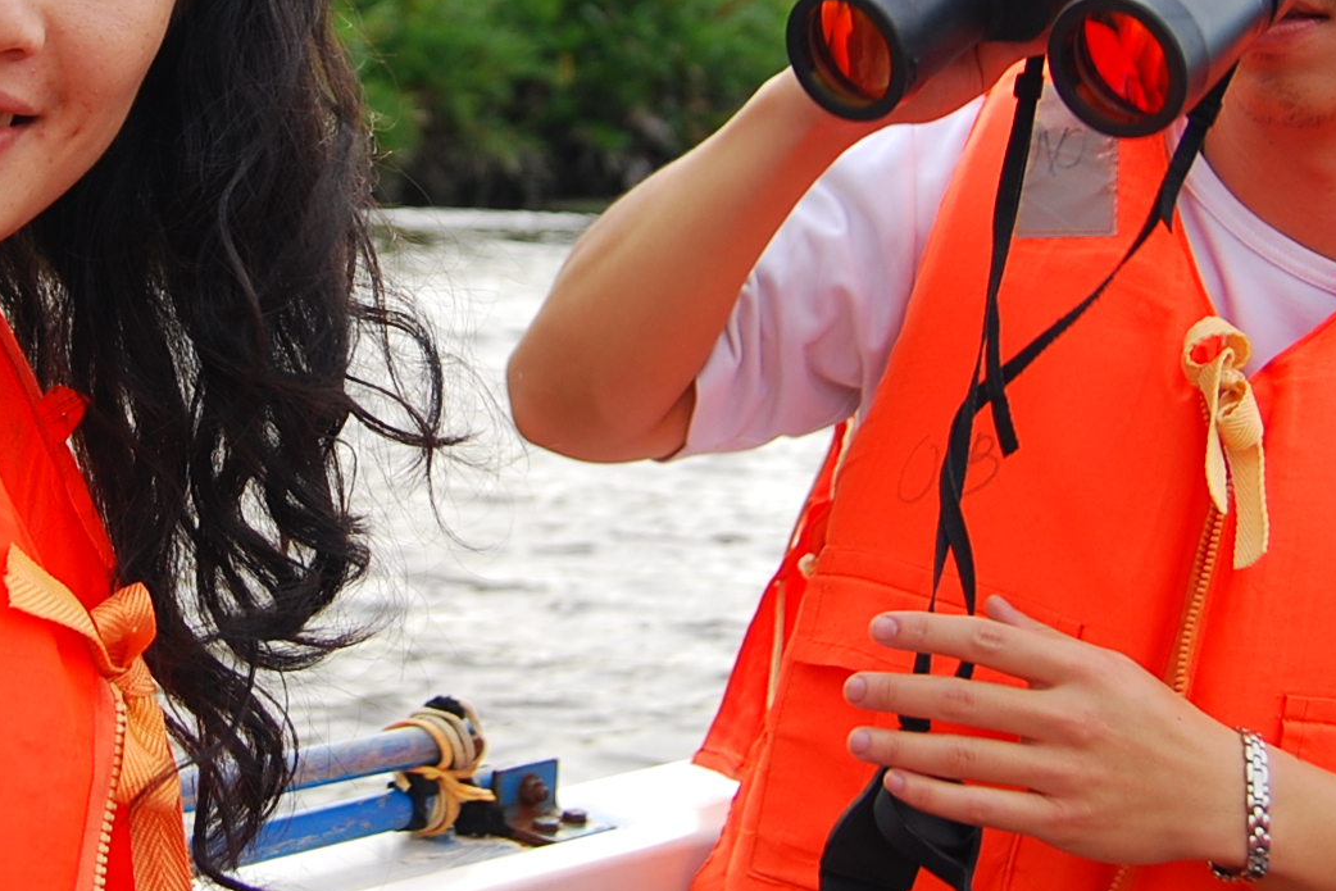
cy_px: 176
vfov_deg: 17.1
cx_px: 313
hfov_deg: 25.2
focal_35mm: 79
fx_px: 2947
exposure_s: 1/320
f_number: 3.2
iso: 100
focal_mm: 19
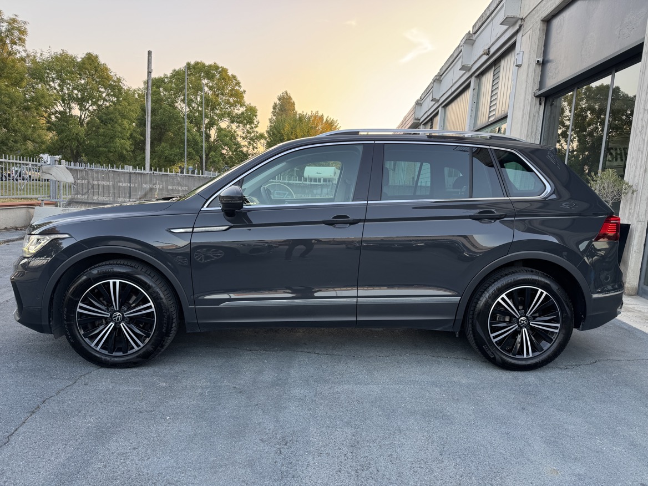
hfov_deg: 71.6
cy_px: 243
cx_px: 324
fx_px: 449
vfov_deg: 56.8
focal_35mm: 24
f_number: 1.78
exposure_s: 1/121
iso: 80
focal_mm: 6.76
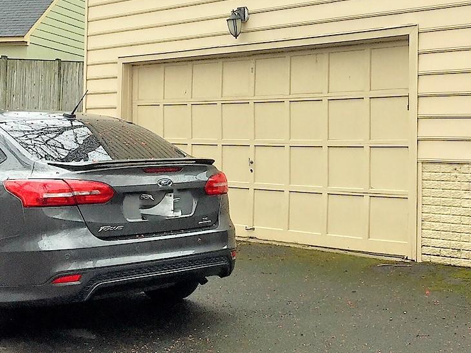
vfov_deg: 22.5
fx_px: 884
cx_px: 320
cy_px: 114
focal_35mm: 65
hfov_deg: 29.6
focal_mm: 4.15
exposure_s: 1/599
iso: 32
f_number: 2.2
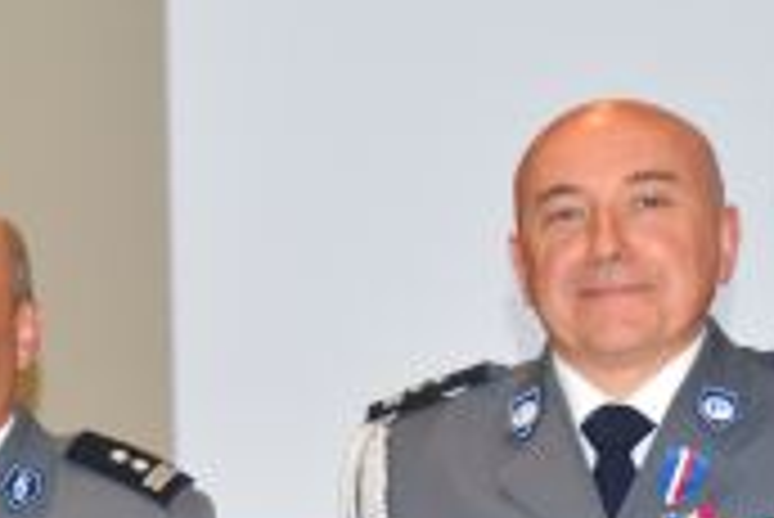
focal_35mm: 234
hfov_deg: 8.7
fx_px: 5035
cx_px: 9
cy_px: 520
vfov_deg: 5.9
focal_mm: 42
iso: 800
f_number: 5
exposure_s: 1/100
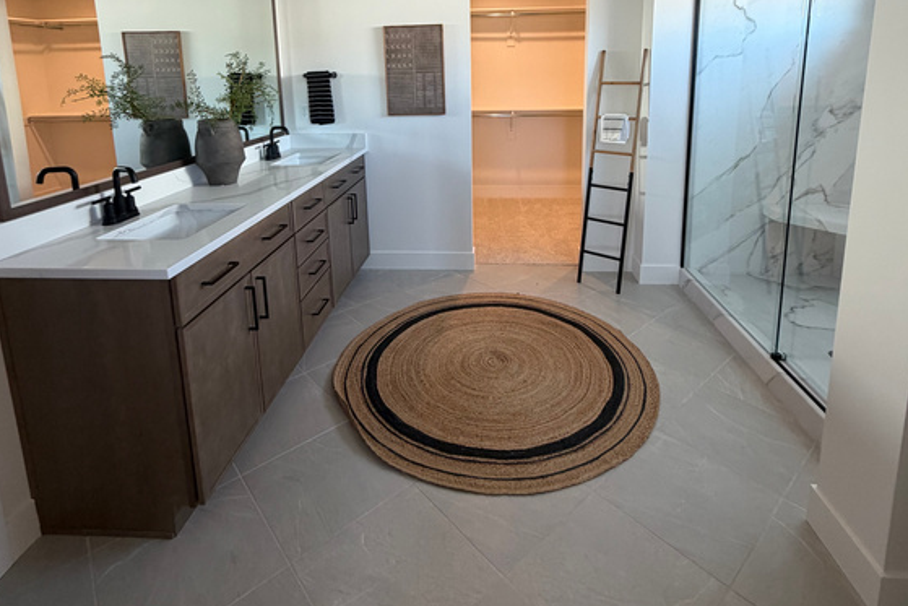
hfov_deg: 84.0
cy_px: 162
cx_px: 458
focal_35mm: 20
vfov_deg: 59.2
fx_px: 505
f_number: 2.2
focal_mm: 2.22
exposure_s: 1/60
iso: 160
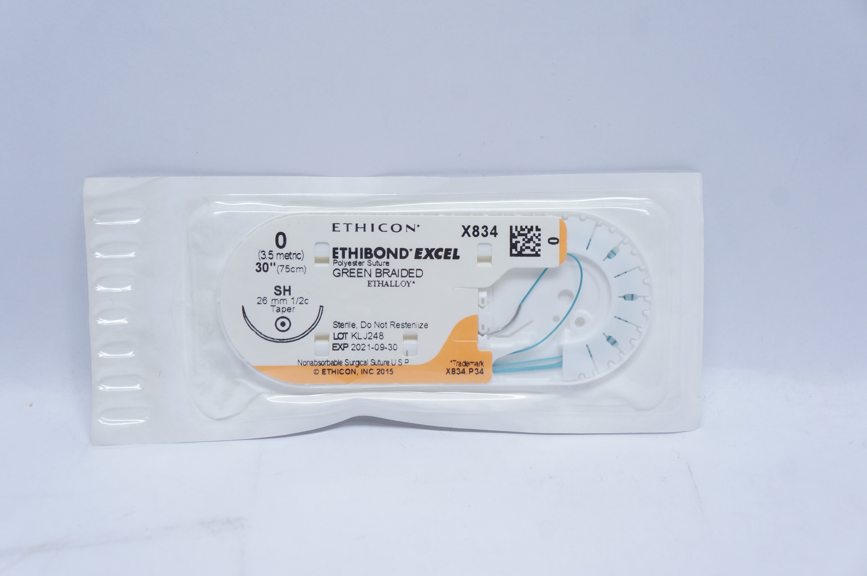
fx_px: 1227
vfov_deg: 26.4
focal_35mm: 51
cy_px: 288
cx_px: 434
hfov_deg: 38.9
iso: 800
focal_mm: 34
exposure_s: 1/60
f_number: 7.1
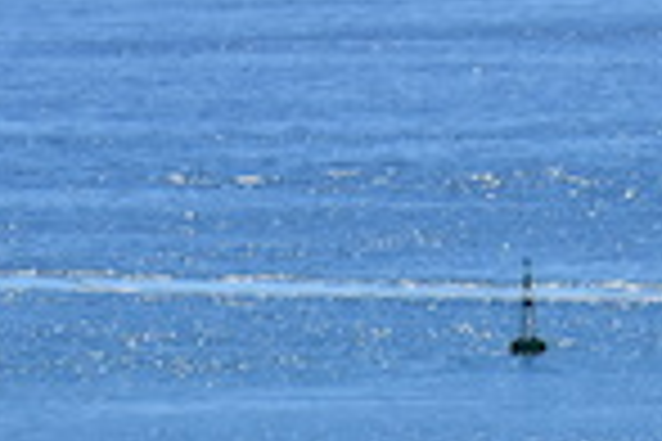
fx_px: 20998
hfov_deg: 1.8
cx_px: 689
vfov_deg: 1.2
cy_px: -214
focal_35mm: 1142
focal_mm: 140
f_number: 11
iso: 640
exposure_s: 1/2000
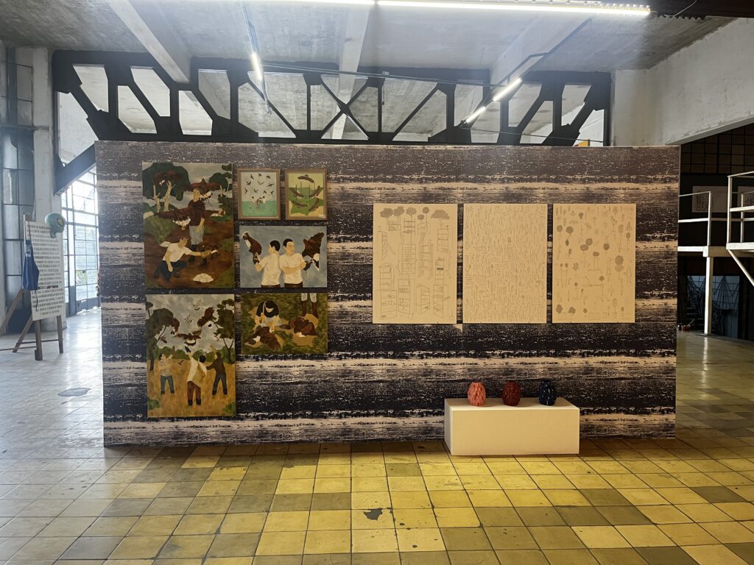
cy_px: 282
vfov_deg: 53.1
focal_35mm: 26
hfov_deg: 67.3
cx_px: 377
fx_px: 566
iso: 250
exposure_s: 1/60
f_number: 1.6
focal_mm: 5.1
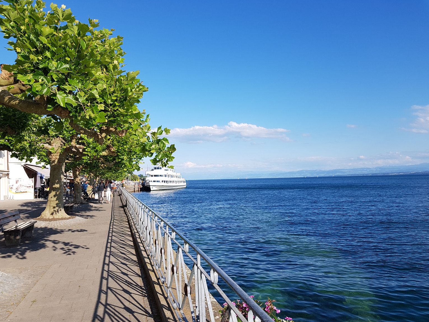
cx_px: 215
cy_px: 166
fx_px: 335
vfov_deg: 51.4
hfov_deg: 65.3
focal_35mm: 27
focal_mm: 4.2
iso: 50
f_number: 1.7
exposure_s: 1/1856
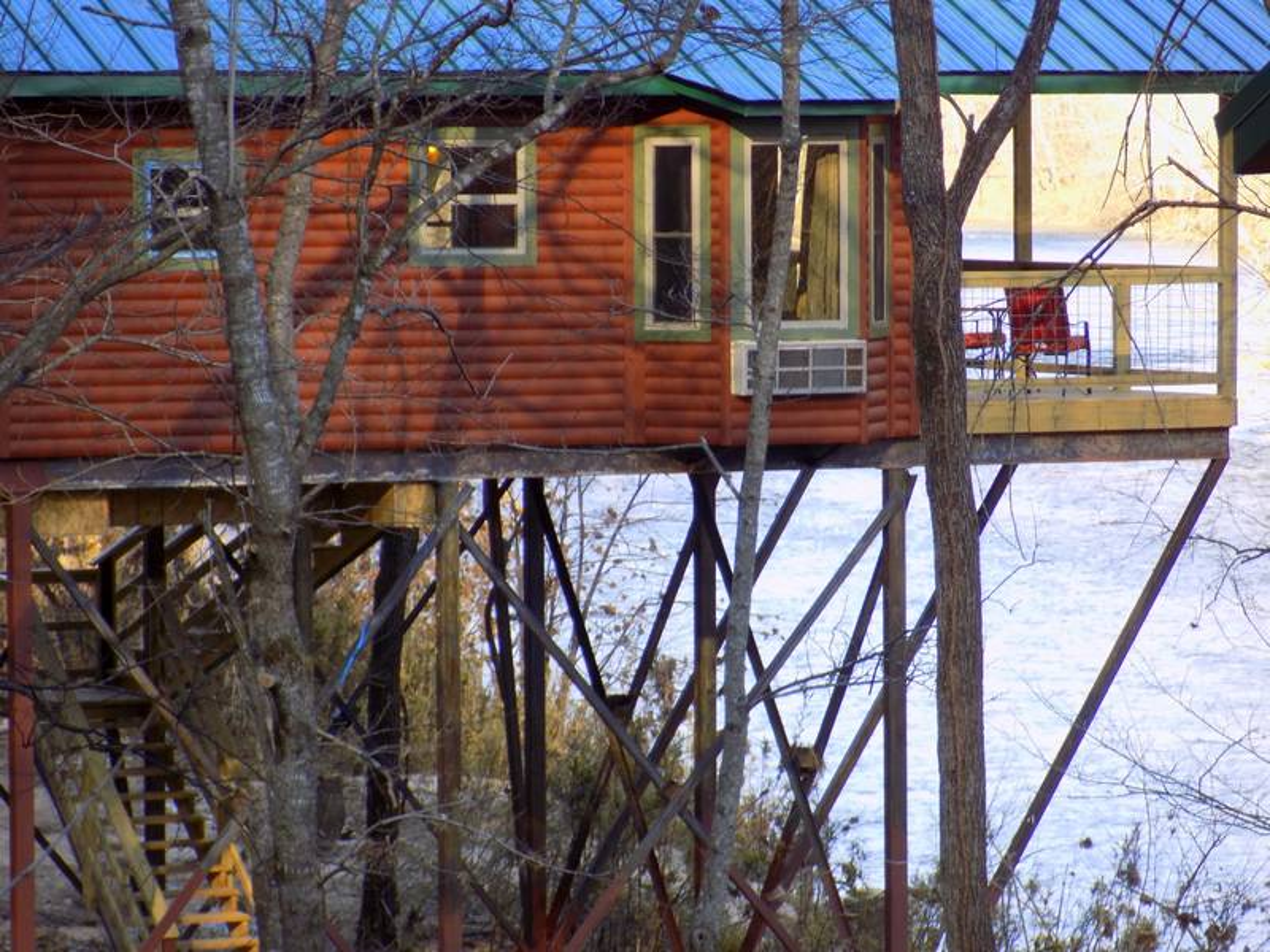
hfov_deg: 11.8
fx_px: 6164
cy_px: 476
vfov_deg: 8.8
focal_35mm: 168
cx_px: 635
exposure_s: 1/50
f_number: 5.3
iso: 80
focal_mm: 29.9
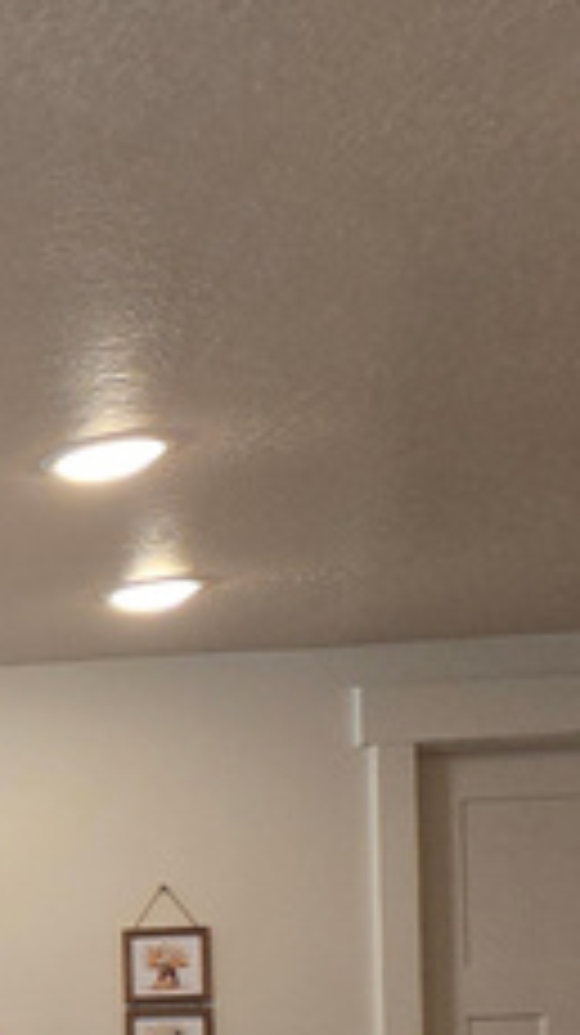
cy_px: 1138
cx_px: -1362
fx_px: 1726
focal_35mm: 63
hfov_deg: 10.1
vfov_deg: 30.0
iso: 64
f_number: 2.2
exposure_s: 1/60
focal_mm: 2.2
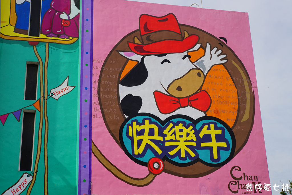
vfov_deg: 25.1
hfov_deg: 36.9
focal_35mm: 54
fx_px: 438
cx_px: 146
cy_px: 98
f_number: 9
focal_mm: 36
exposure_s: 1/320
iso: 100
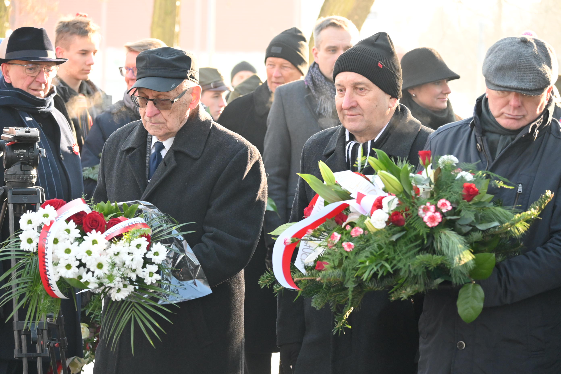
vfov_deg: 8.8
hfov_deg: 13.2
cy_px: 187
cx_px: 280
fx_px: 2431
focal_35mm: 156
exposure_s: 1/500
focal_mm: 104
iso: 2200
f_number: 5
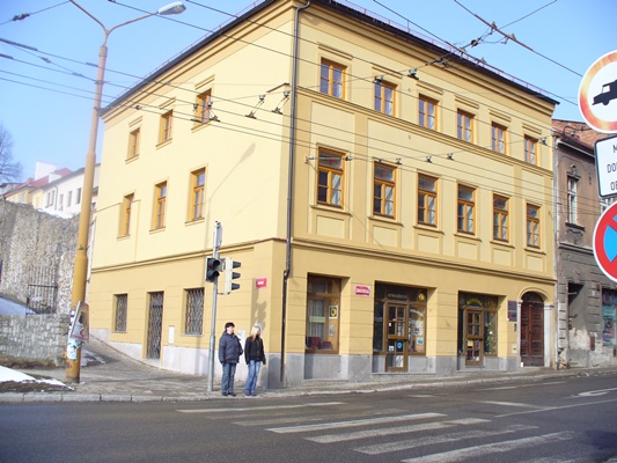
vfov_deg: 38.7
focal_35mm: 37
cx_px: 308
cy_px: 232
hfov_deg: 50.1
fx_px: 660
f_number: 5.6
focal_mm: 6.1
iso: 80
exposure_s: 1/250
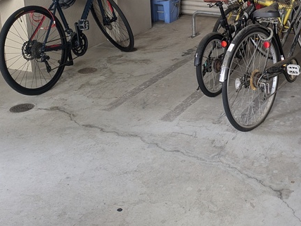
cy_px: 21
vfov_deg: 25.3
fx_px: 487
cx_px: 257
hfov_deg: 33.0
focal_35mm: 56
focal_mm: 5.43
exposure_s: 1/120
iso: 405
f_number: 1.89
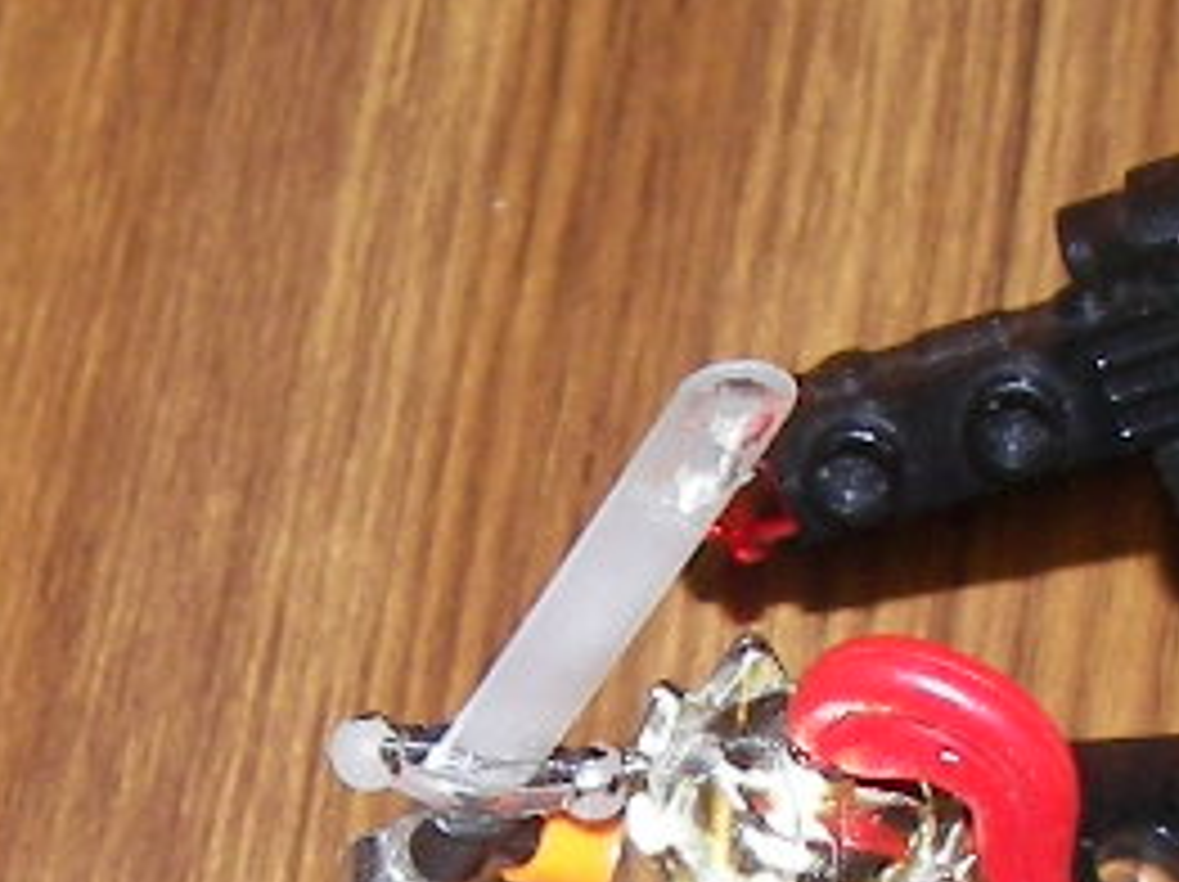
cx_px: 608
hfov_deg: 11.2
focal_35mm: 176
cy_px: 999
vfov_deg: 8.4
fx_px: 5989
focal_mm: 6
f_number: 2.8
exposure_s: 1/30
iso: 100
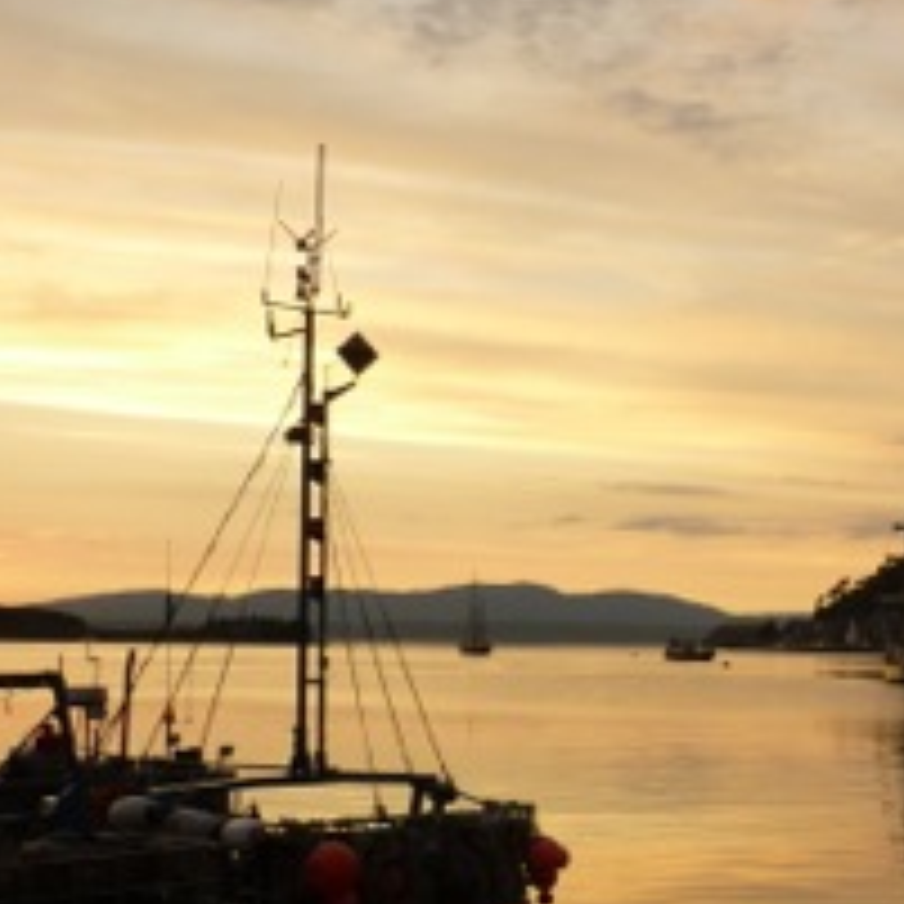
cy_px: 526
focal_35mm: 64
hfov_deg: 25.4
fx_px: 1891
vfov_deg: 26.8
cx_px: 935
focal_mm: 5.5
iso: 80
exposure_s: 1/125
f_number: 2.8
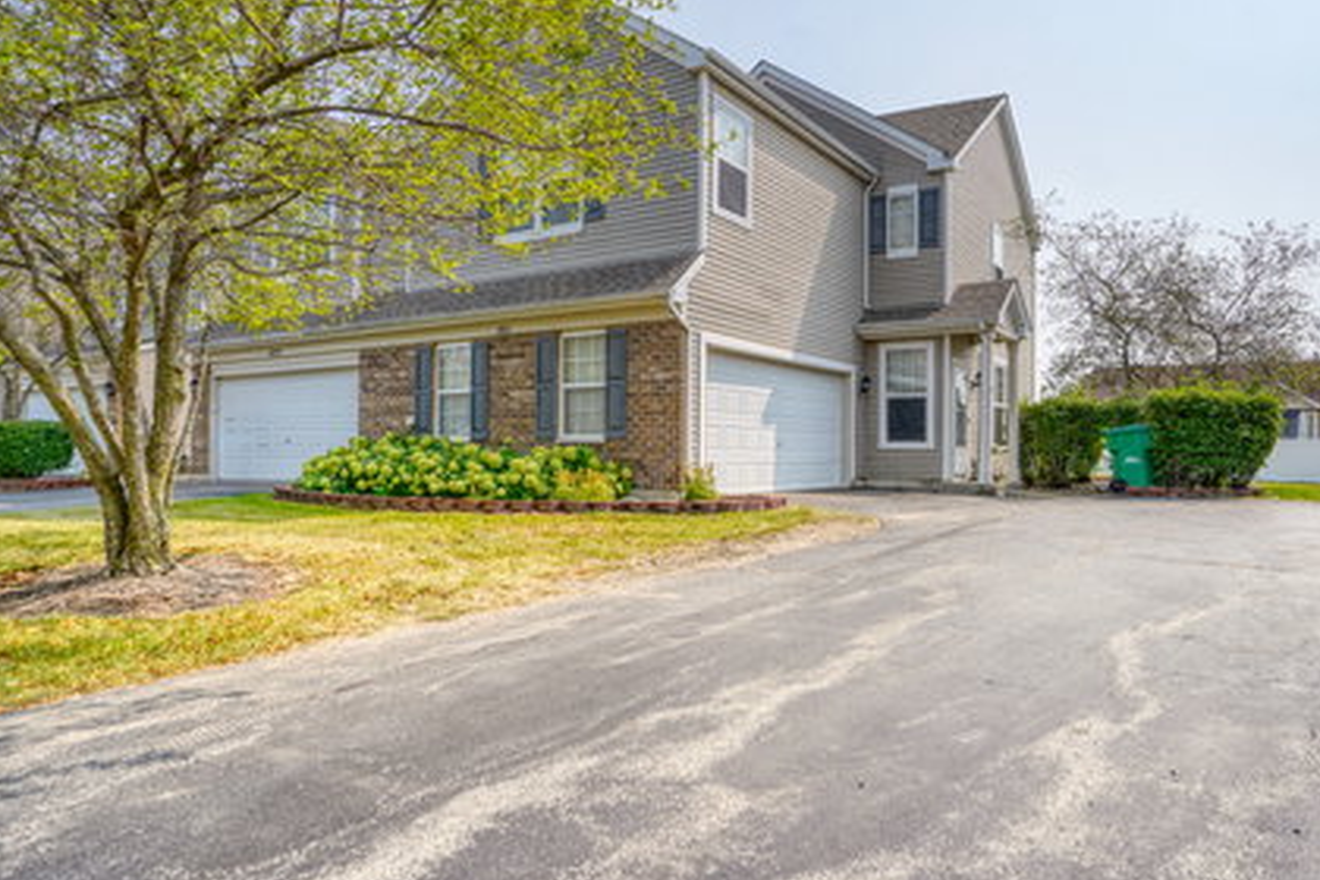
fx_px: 880
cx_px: 726
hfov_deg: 73.5
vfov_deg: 53.1
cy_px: 443
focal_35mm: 24
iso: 200
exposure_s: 1/500
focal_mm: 21
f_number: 2.8
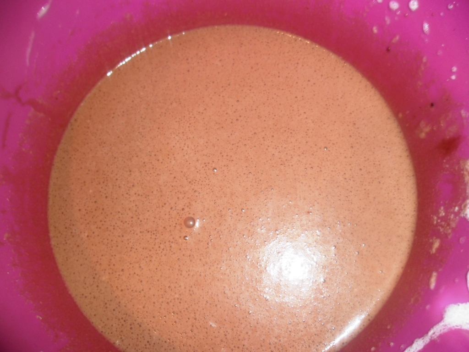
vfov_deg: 51.4
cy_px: 176
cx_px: 234
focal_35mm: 27
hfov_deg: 65.3
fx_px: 366
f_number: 3.5
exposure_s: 1/45
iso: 80
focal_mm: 4.9
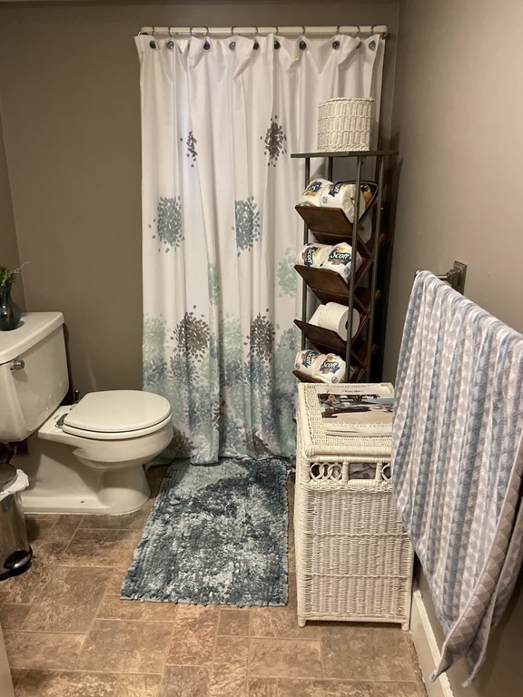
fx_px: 524
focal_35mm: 26
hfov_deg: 53.1
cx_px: 262
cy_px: 348
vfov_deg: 67.3
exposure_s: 1/60
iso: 500
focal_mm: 4.2
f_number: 1.6
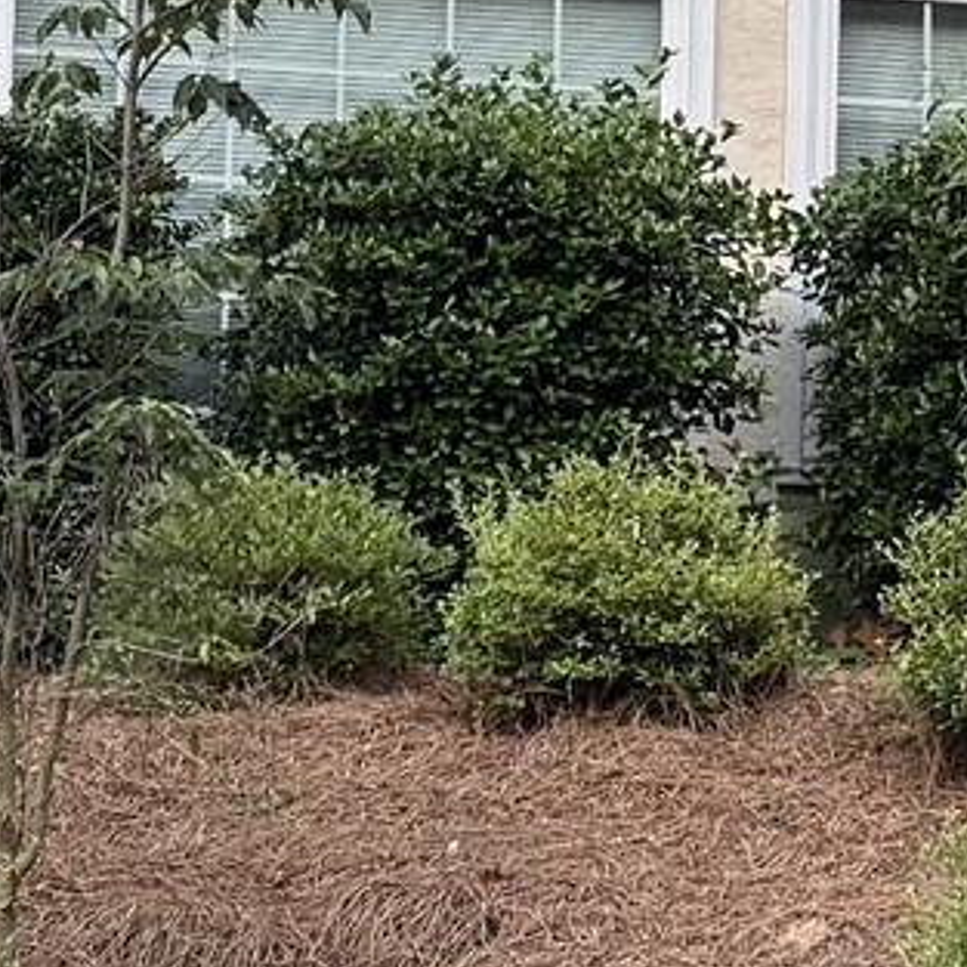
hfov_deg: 8.3
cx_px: 1319
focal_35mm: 208
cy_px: 732
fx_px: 6574
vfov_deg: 8.4
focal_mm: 6.76
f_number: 1.78
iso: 100
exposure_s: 1/671
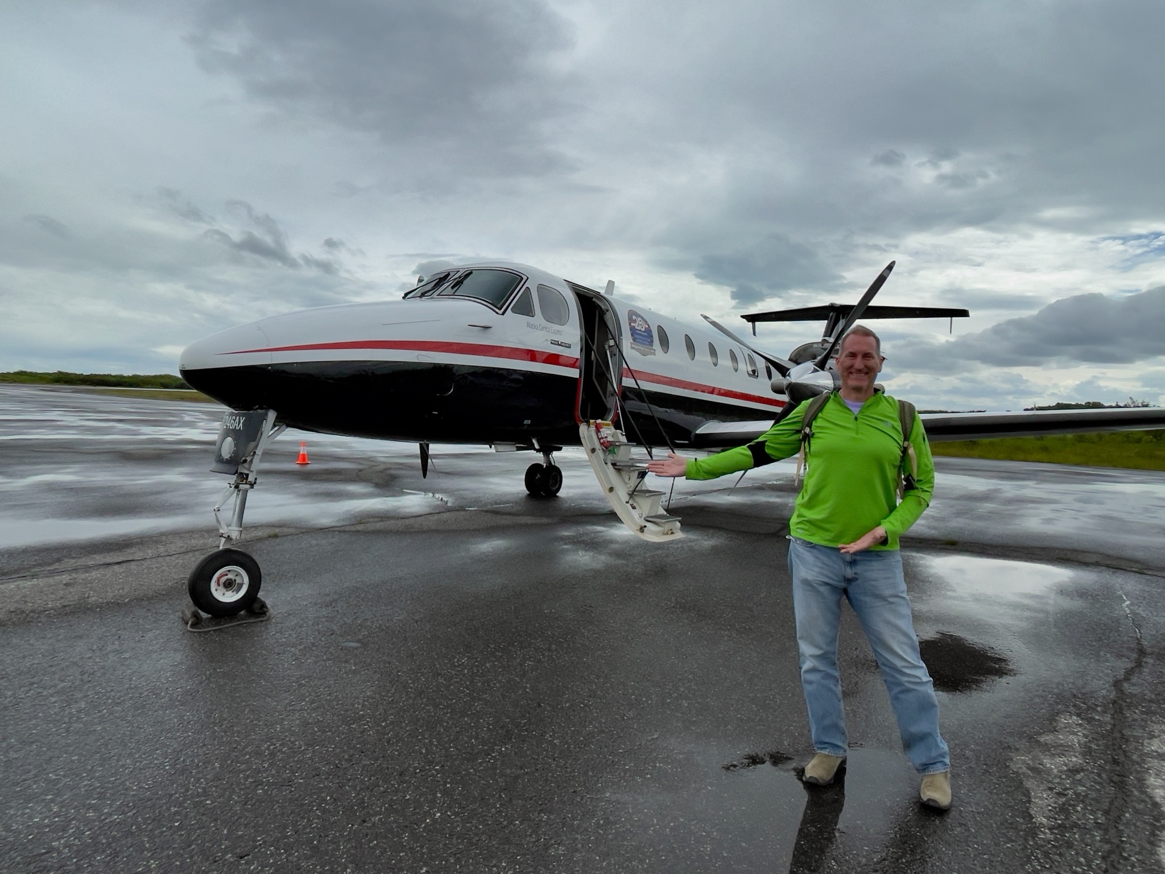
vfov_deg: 89.9
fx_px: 438
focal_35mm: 13
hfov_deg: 106.2
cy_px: 437
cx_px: 582
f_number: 2.4
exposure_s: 1/2179
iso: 25
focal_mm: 1.54
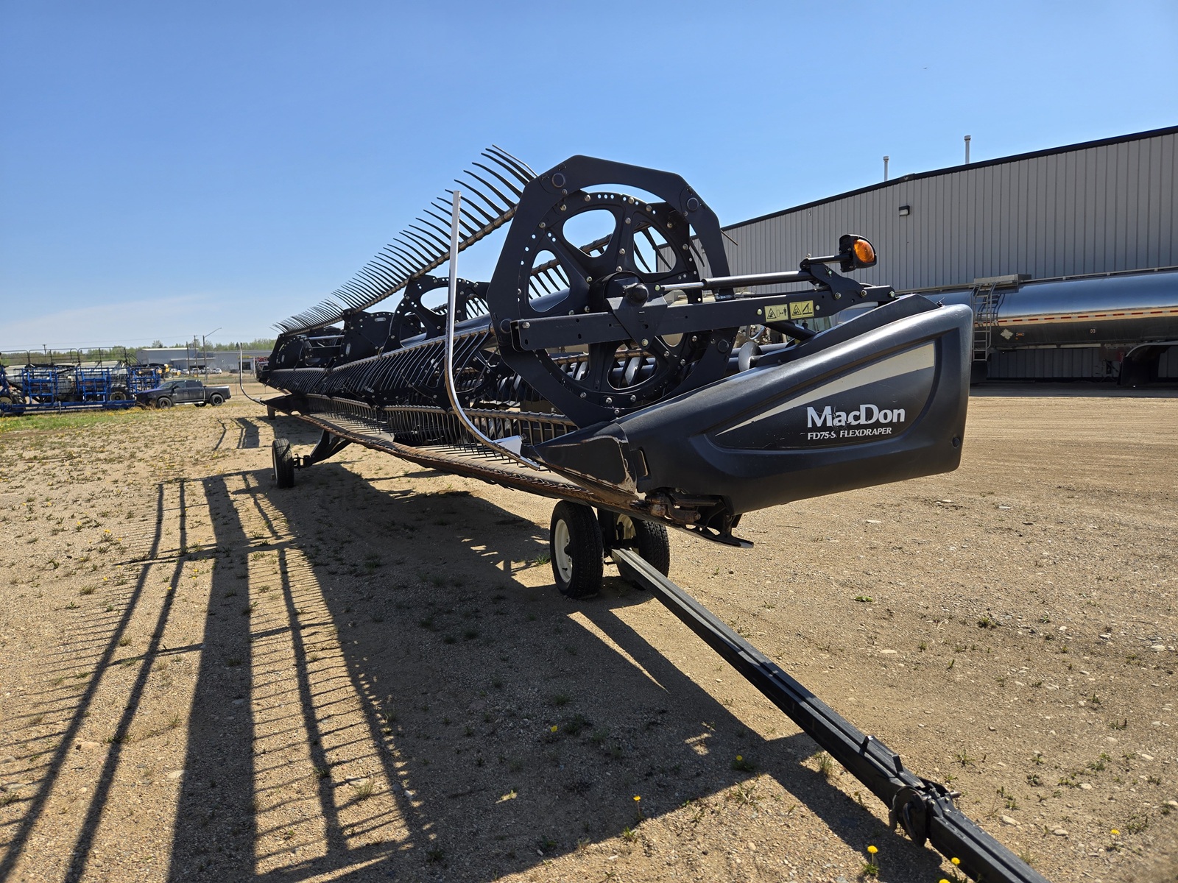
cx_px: 589
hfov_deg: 73.9
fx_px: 783
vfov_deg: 58.9
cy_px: 442
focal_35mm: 23
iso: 25
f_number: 1.8
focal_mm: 5.4
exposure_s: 1/1785
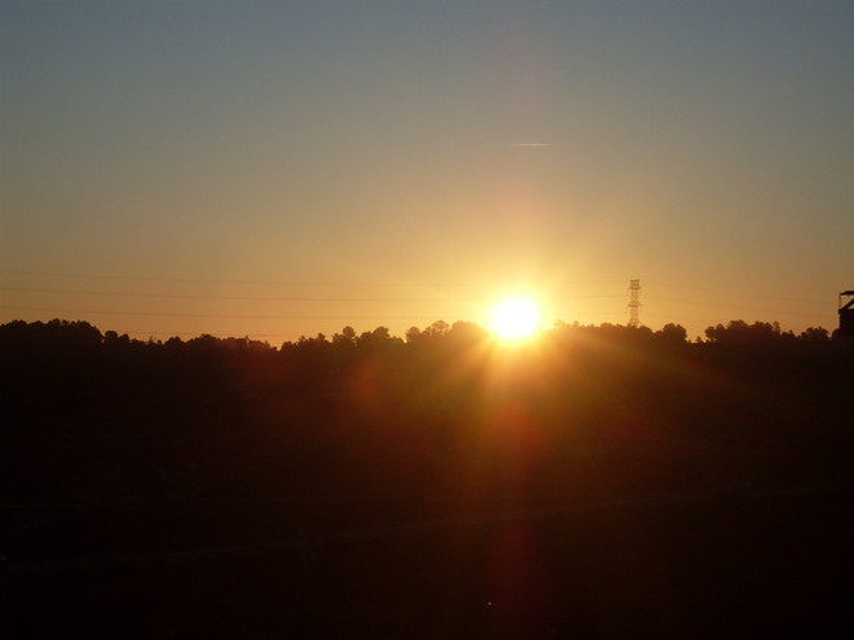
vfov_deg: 14.4
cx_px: 427
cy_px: 320
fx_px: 2541
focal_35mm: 103
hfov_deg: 19.1
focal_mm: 17.1
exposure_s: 1/1500
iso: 80
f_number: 4.8
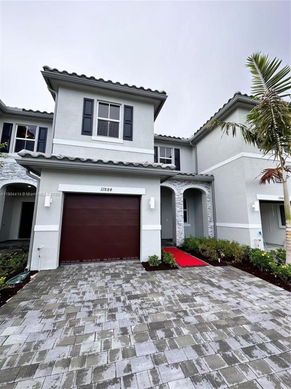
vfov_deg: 102.1
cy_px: 194
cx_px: 146
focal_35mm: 14
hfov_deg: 85.7
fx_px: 157
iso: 40
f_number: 2.2
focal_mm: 2.22
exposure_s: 1/406
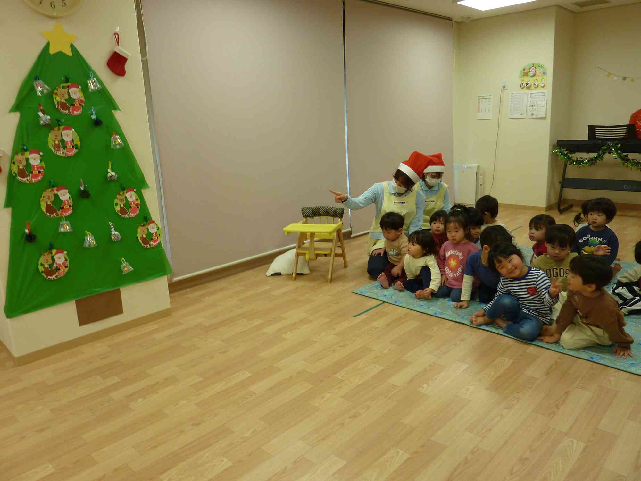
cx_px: 320
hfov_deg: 69.4
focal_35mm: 25
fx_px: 463
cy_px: 240
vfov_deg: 54.9
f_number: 3.3
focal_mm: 4.1
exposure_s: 1/50
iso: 80
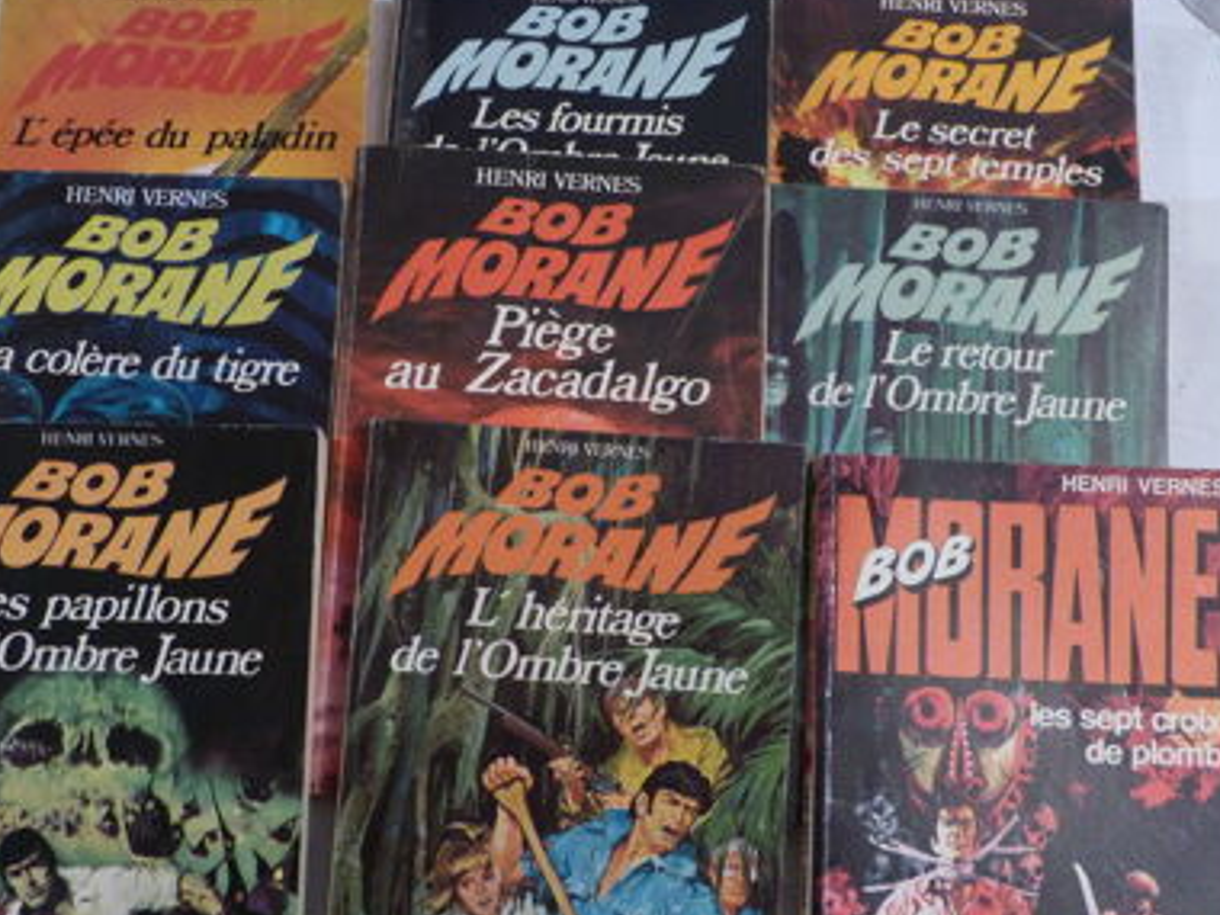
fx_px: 1515
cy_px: 555
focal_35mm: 43
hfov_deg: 43.8
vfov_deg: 33.5
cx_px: 591
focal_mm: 6.1
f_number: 3
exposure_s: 1/8
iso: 400
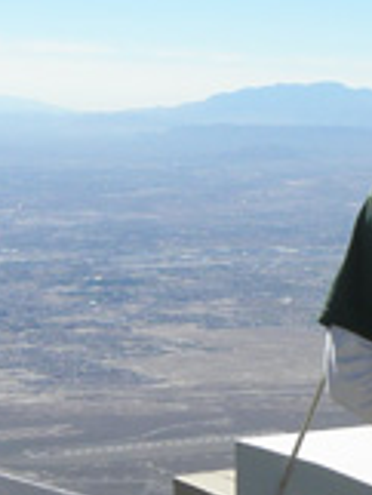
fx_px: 1846
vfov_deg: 15.2
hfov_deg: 10.8
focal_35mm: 129
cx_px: 673
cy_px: 335
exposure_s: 1/400
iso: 64
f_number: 5.6
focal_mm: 4.6
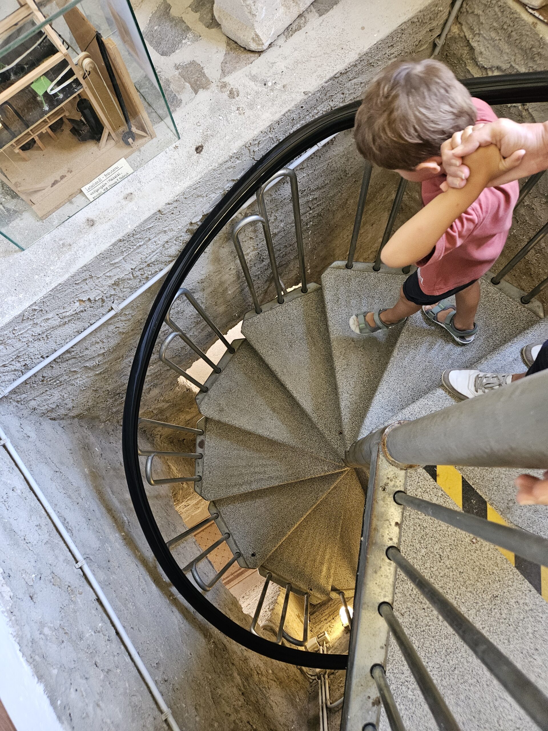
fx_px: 485
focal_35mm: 23
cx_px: 274
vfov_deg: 73.9
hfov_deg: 58.9
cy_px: 366
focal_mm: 5.4
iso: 800
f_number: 1.8
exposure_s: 1/100
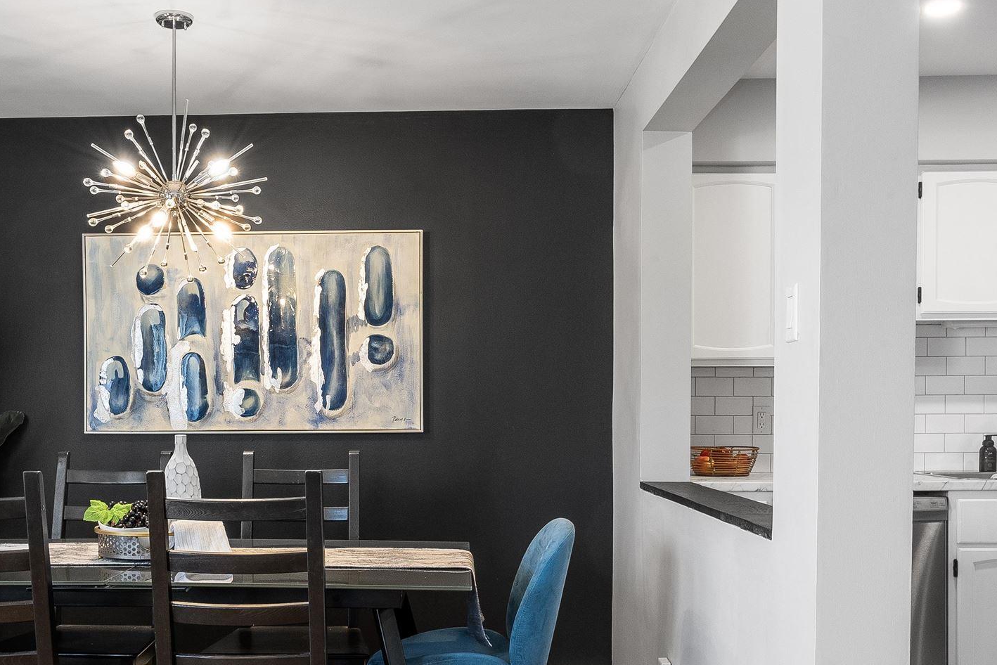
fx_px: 1080
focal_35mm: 39
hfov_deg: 49.3
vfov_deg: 34.0
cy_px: 435
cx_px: 402
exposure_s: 1/4
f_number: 9
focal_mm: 12
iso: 320
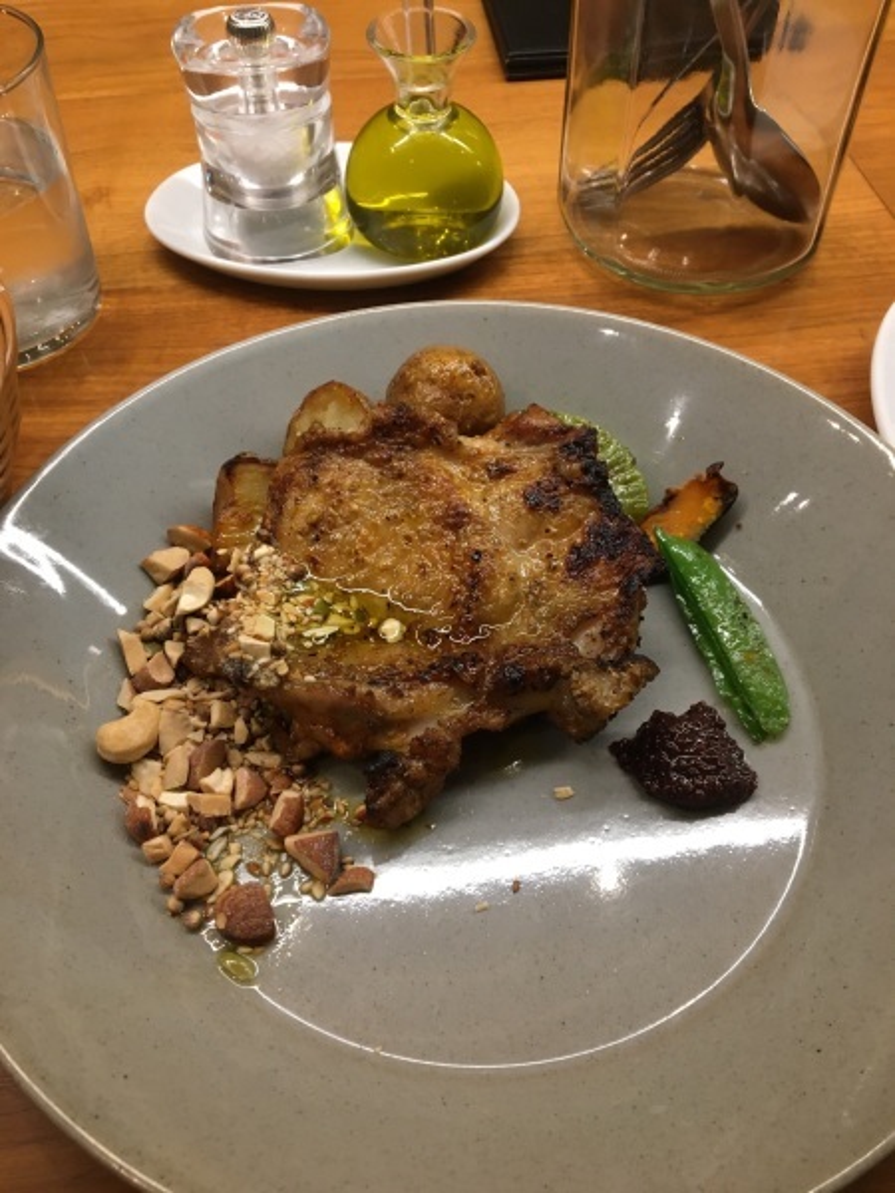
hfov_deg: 48.2
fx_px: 1000
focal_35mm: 29
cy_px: 596
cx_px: 448
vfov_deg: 61.7
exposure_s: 1/30
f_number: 2.2
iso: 100
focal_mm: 4.15
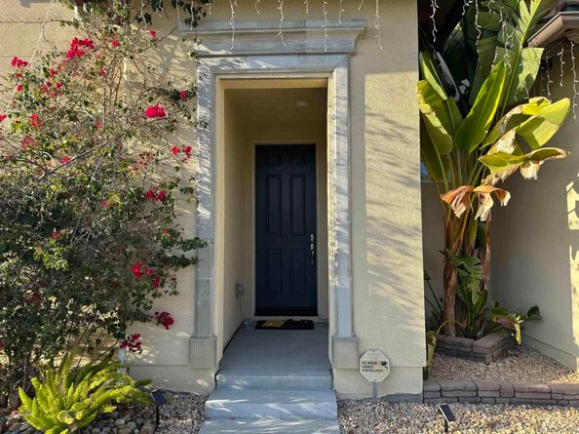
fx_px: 401
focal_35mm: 24
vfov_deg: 56.8
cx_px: 290
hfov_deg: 71.6
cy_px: 217
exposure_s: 1/1456
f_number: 1.78
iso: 80
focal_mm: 6.76
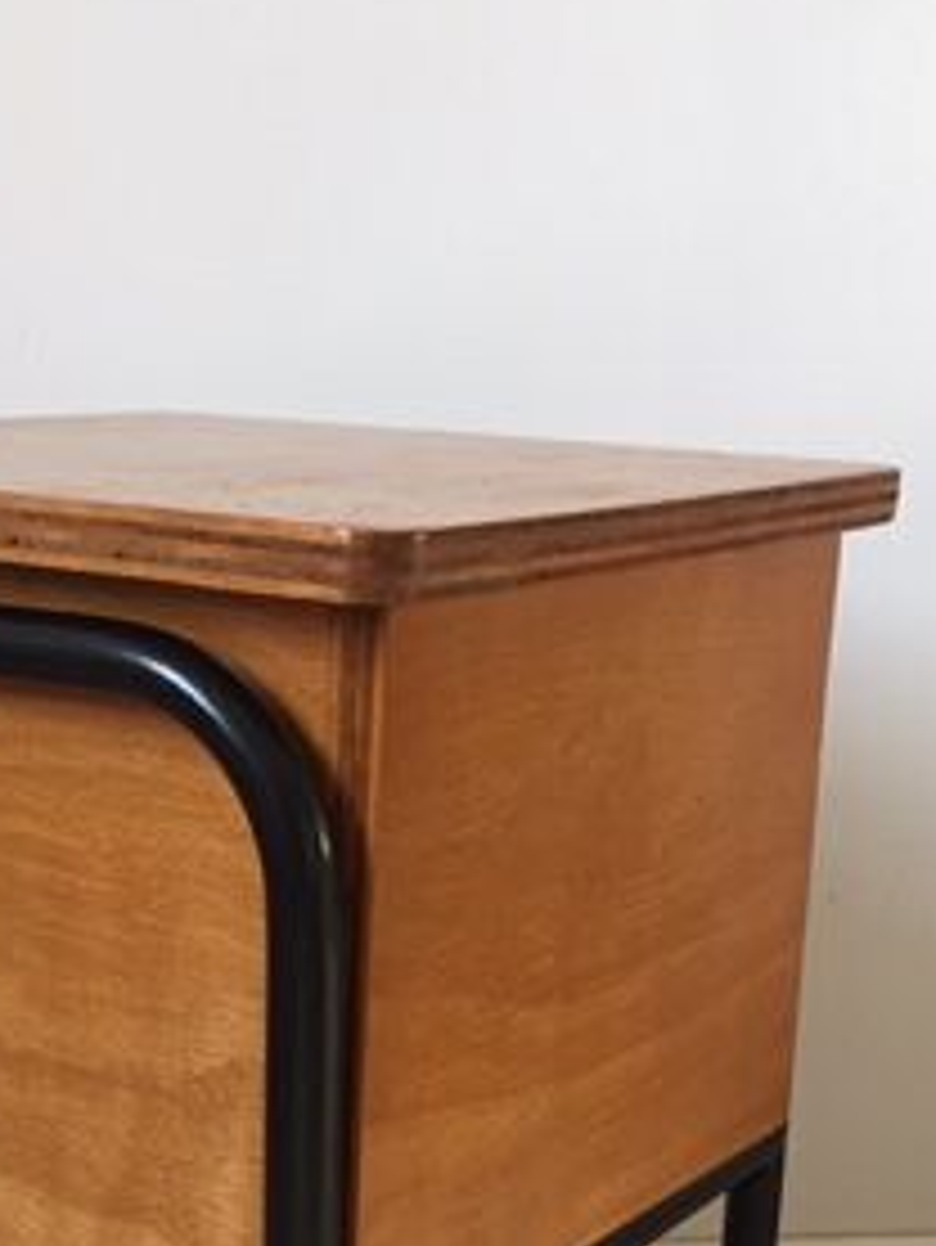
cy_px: 904
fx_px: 2414
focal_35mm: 67
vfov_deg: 28.6
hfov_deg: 21.7
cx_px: 230
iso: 80
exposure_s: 1/33
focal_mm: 4.15
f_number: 2.2
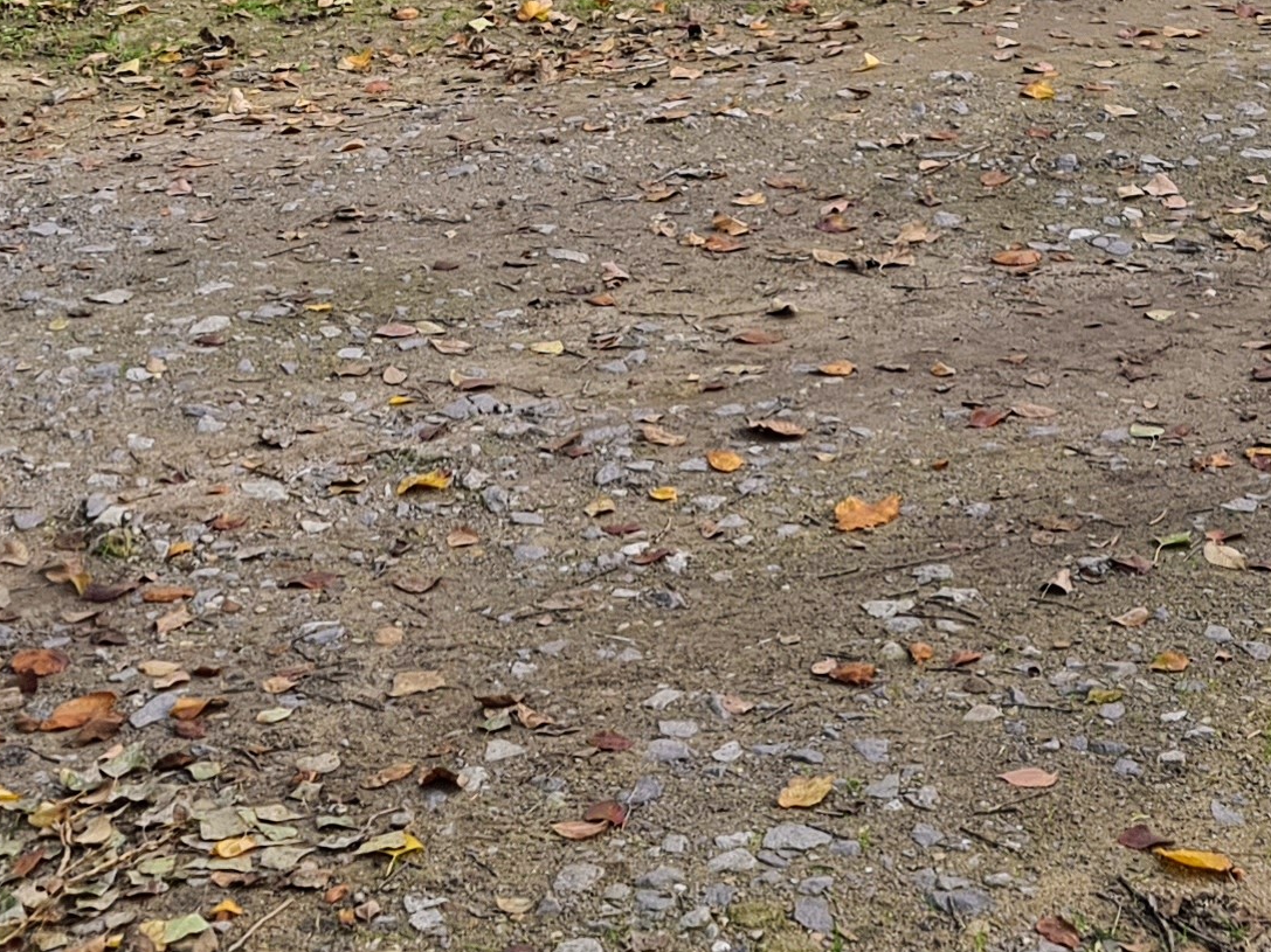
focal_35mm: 92
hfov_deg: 21.2
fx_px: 3378
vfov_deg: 14.8
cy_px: -533
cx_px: 435
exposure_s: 1/178
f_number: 1.8
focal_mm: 7
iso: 50
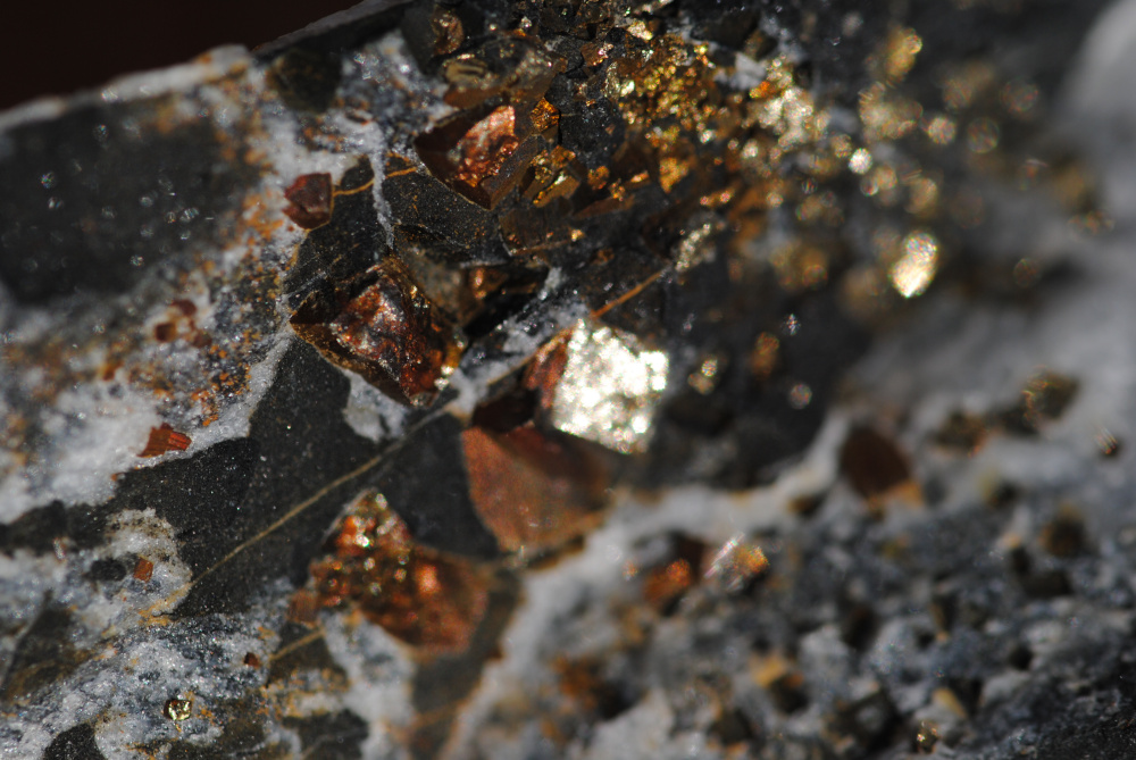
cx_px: 568
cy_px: 380
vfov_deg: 8.7
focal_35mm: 158
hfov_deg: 13.0
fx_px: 4975
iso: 100
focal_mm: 105
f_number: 8
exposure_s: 1/1000
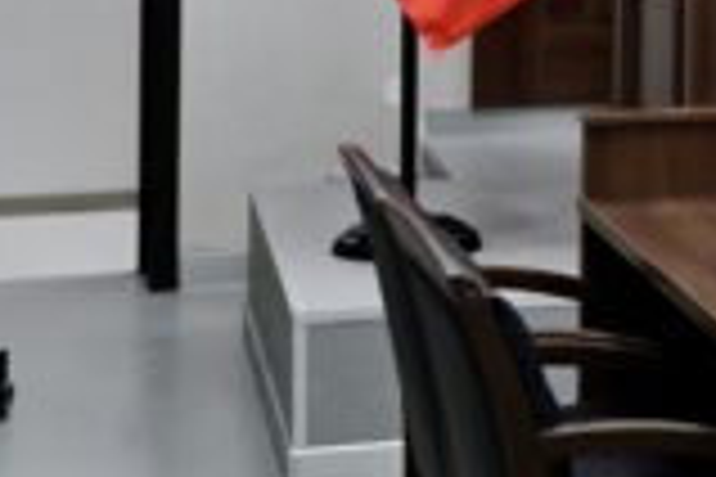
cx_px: 1220
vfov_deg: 10.1
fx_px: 2605
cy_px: -277
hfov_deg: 14.1
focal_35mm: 131
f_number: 4
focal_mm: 30
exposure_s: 1/320
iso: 1600
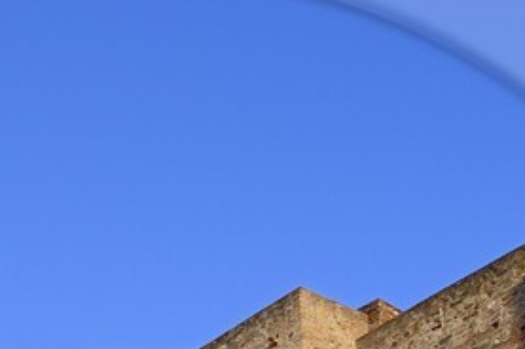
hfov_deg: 11.5
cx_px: 118
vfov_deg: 7.4
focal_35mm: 179
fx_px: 2607
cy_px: 668
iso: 200
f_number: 10
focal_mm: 31
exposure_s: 1/160
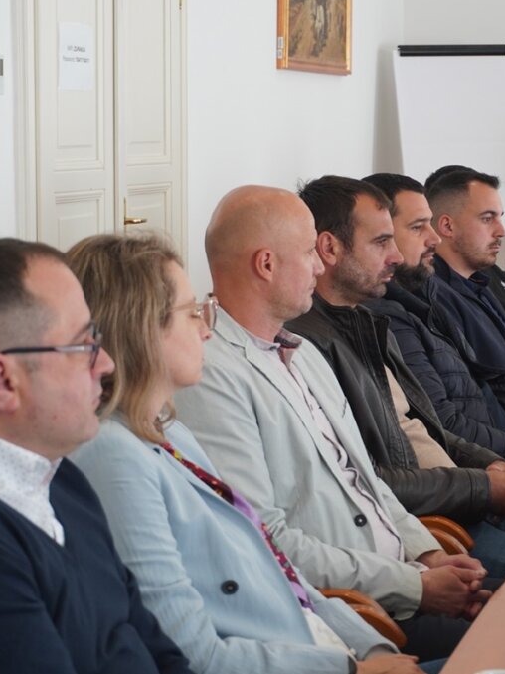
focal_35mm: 109
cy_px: 337
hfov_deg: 13.5
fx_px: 2122
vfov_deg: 18.1
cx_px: 350
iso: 640
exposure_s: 1/80
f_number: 5.6
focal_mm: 50
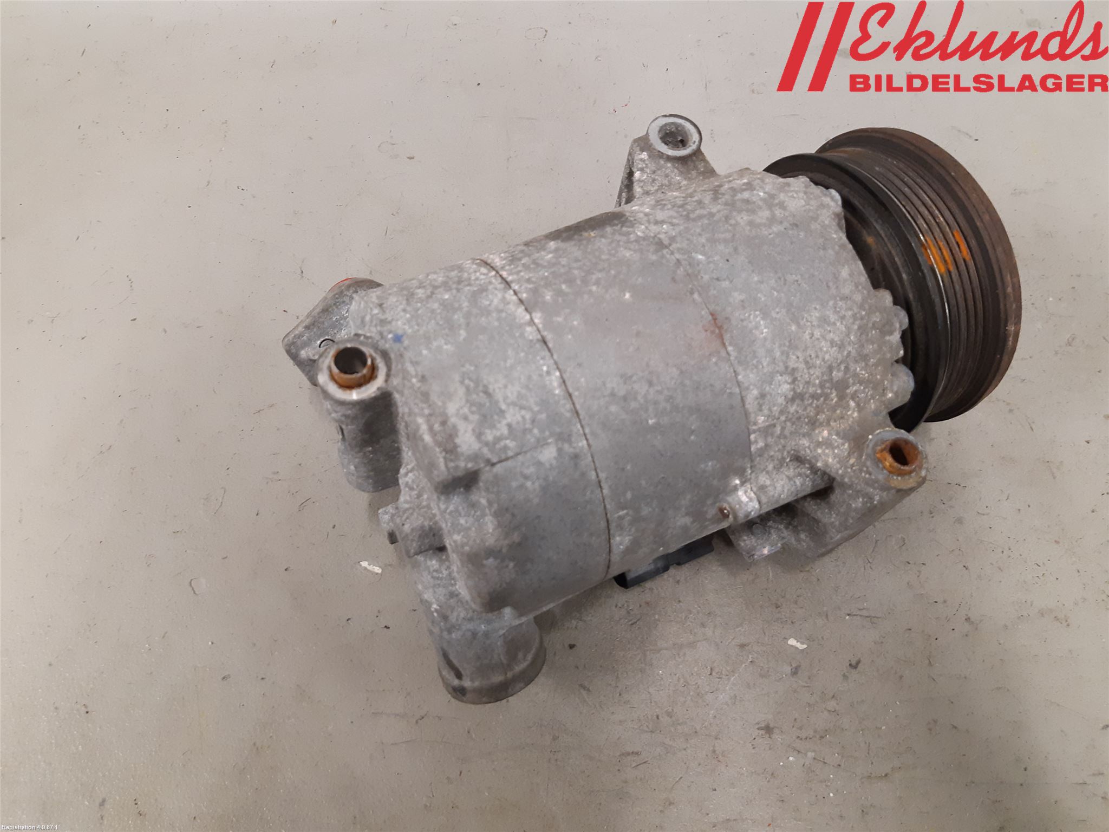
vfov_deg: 53.1
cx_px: 554
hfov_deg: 67.3
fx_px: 833
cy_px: 416
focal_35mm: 26
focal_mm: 3.93
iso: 200
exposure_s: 1/50
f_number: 1.7
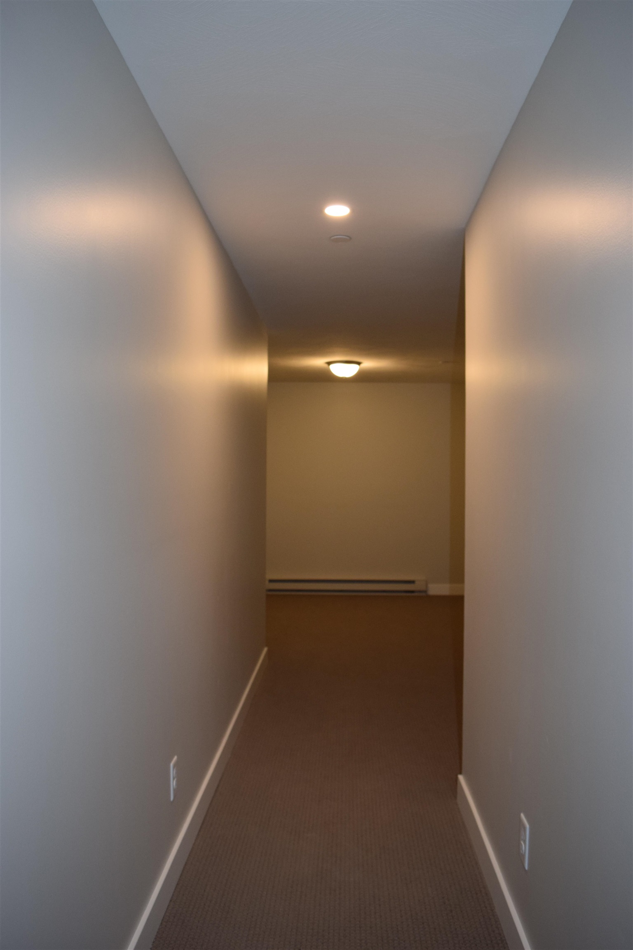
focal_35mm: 27
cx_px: 316
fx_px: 712
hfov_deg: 47.9
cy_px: 475
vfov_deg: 67.4
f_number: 5
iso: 800
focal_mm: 18
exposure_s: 1/100
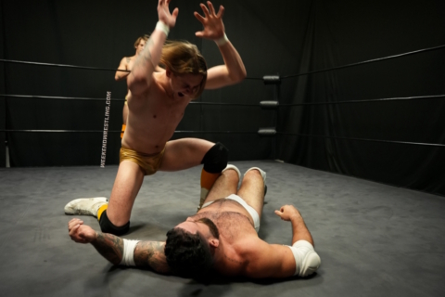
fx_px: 309
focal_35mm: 25
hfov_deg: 71.5
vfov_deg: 51.3
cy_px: 150
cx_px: 216
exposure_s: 1/125
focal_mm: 24
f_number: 2.8
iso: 3200
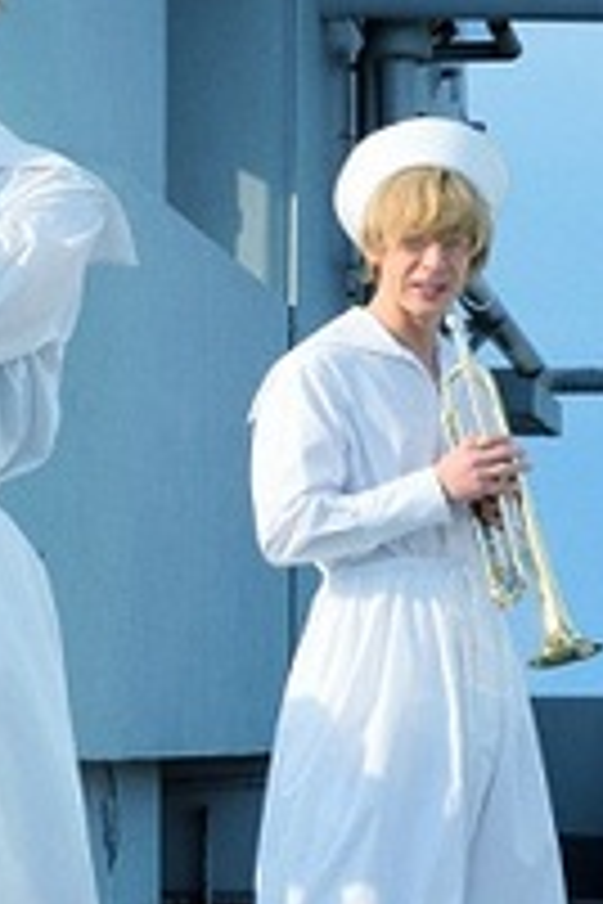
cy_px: -297
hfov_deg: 9.1
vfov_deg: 13.3
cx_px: -166
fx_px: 3718
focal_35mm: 148
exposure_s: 1/100
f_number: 14
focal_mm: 28
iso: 100
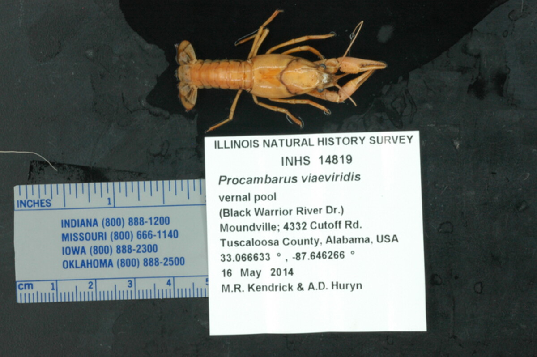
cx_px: 268
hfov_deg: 22.6
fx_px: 1341
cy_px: 178
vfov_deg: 15.2
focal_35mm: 90
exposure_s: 1/1.6
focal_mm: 60
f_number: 32
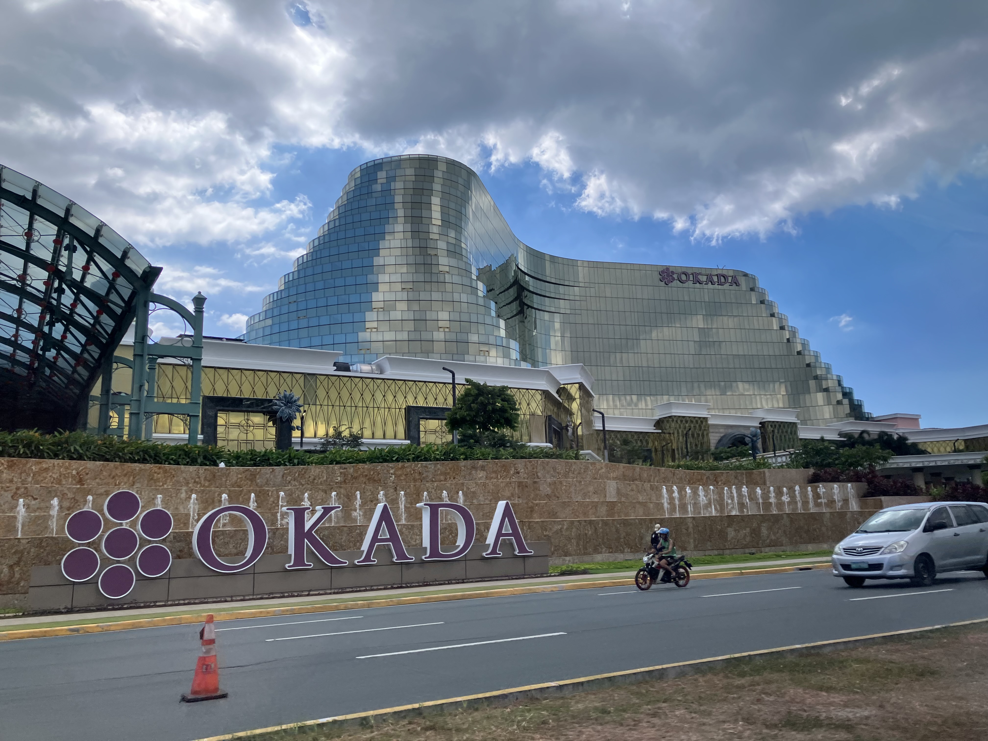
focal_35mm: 28
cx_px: 494
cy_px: 370
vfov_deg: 49.7
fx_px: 799
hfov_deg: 63.4
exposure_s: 1/534
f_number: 1.8
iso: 32
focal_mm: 3.99
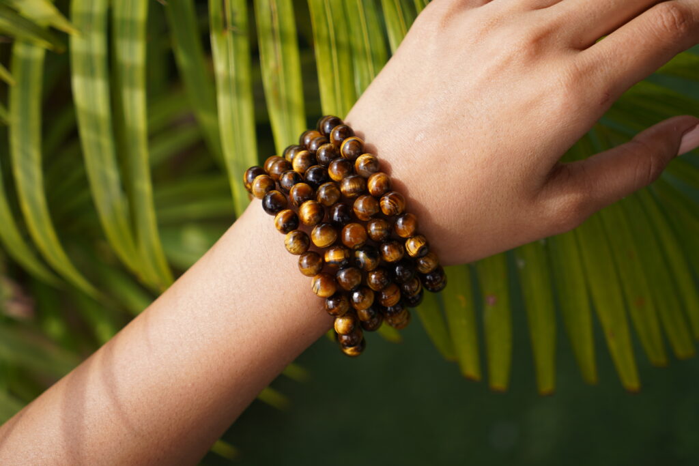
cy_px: 233
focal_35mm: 70
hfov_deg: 28.8
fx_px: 1359
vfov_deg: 19.5
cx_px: 350
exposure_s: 1/320
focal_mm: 70
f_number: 4
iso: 100
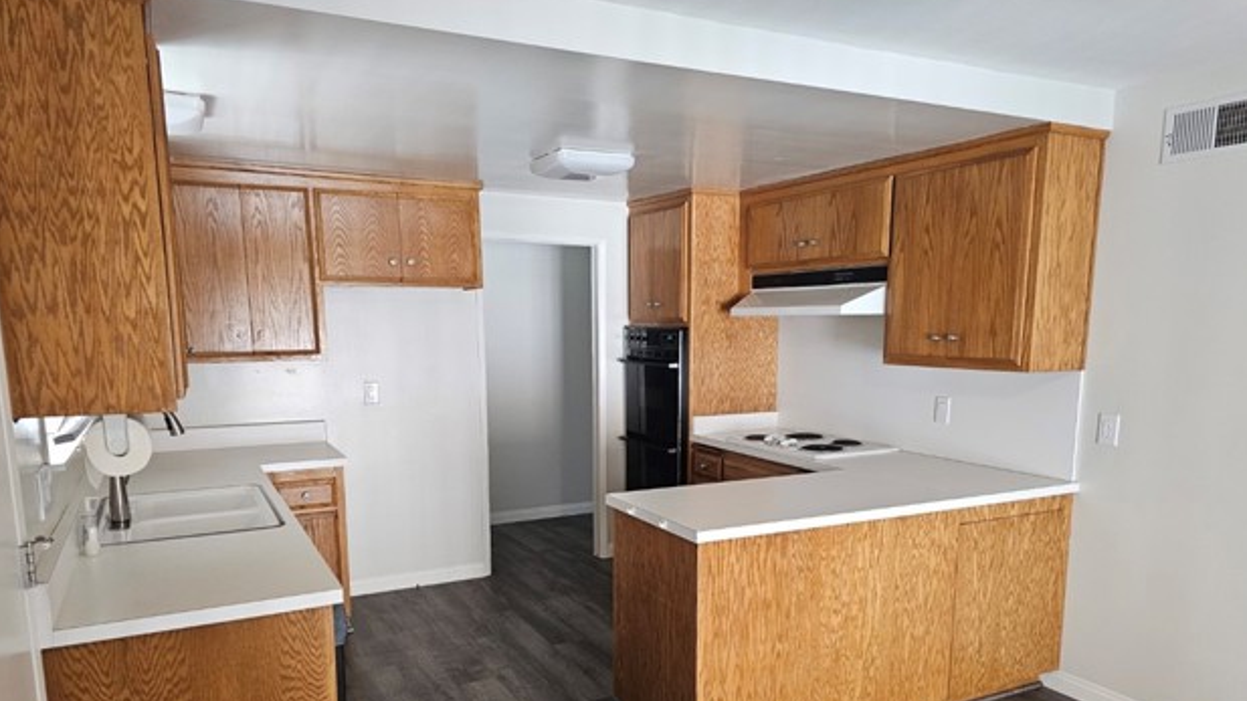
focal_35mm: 26
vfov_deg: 43.7
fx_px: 860
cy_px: 471
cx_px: 629
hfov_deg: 71.9
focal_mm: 6.3
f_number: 1.7
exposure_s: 1/120
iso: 640
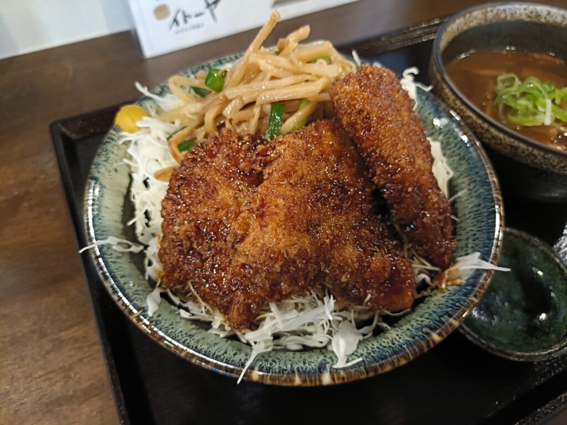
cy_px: 212
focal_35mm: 25
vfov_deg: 54.9
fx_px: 409
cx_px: 284
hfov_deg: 69.4
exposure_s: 1/25
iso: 2000
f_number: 1.7
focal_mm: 4.7
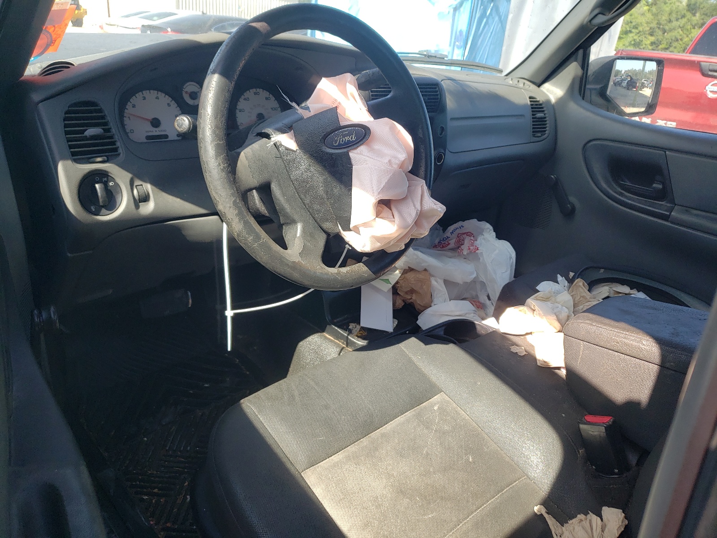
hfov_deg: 67.3
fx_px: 539
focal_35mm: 26
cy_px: 269
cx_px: 358
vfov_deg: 53.1
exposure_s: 1/435
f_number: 1.5
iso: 50
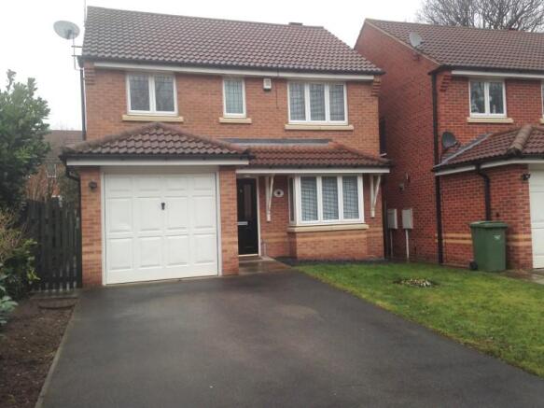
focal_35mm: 33
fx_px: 518
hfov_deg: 55.4
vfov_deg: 42.9
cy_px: 204
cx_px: 272
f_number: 2.4
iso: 50
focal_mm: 4.12
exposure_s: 1/384
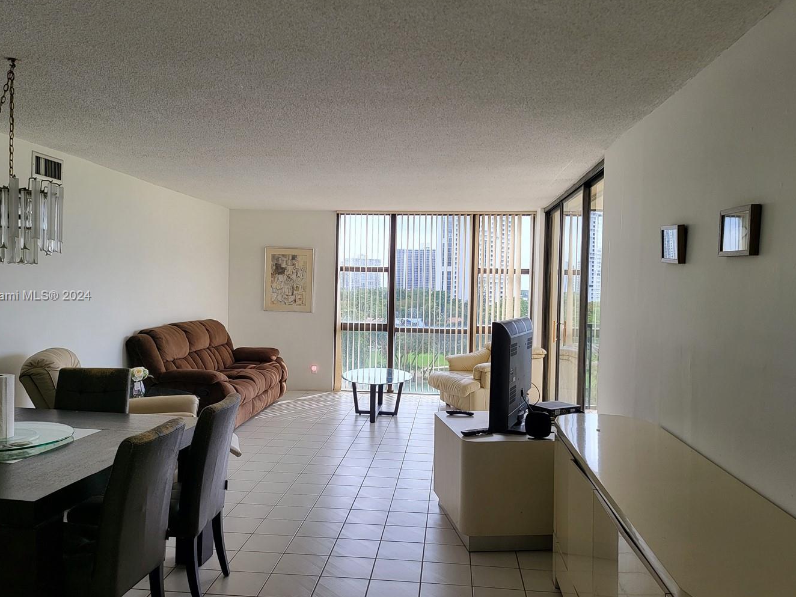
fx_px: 667
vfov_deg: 48.2
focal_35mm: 29
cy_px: 296
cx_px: 379
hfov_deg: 61.6
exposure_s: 1/375
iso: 40
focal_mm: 5
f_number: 1.8
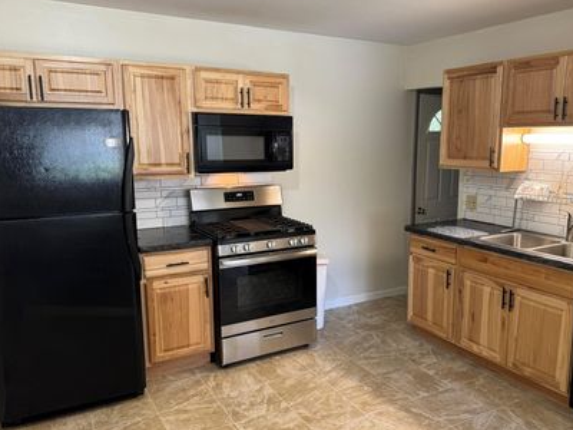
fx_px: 497
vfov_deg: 46.8
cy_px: 223
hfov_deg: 59.7
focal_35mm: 30
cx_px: 329
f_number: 1.78
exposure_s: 1/60
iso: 125
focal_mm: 6.76
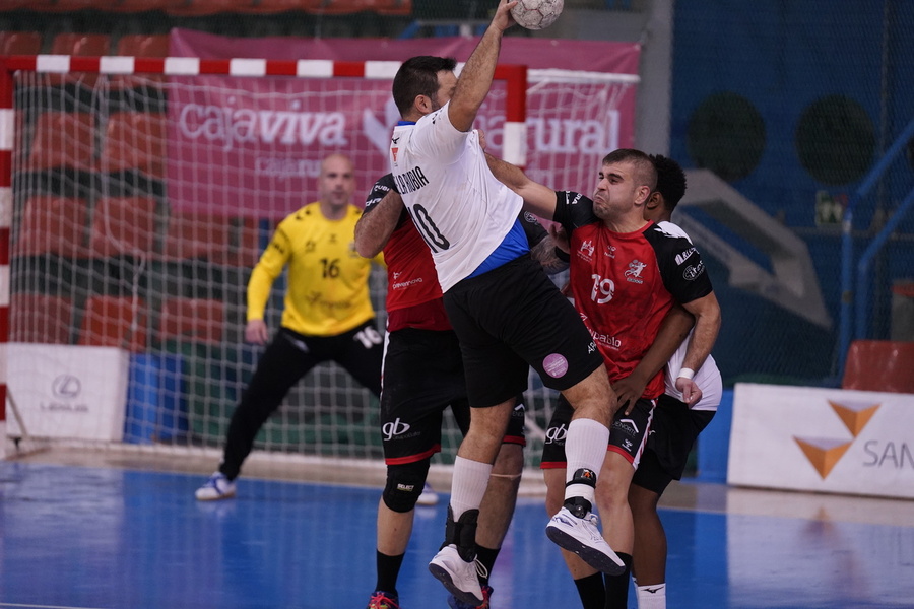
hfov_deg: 10.3
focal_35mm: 200
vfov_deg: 6.9
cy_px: 304
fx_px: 5077
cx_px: 457
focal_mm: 200
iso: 5000
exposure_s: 1/1600
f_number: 2.8
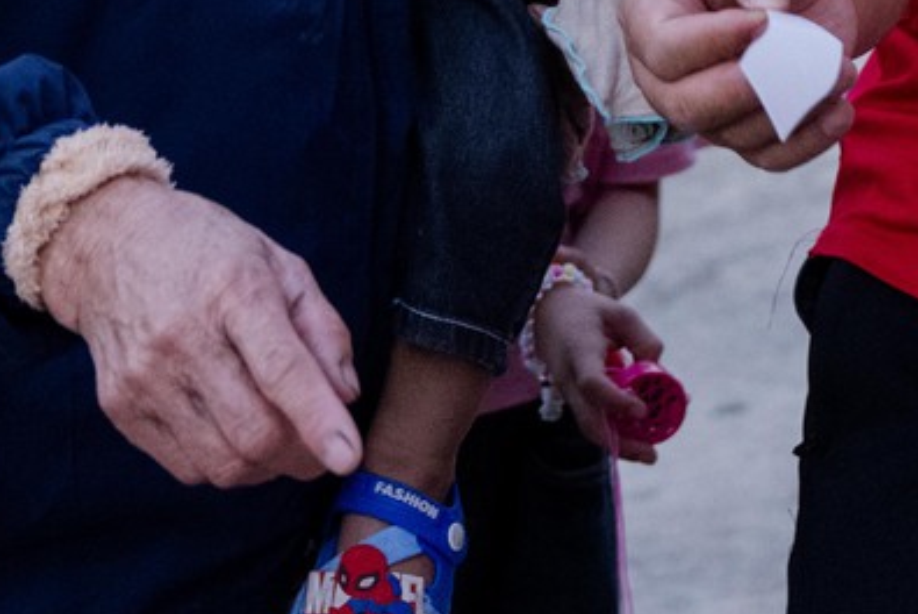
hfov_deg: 11.5
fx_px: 4517
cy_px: -645
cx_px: 955
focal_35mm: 177
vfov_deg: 7.4
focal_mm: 35
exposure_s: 1/160
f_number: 3.2
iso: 2000
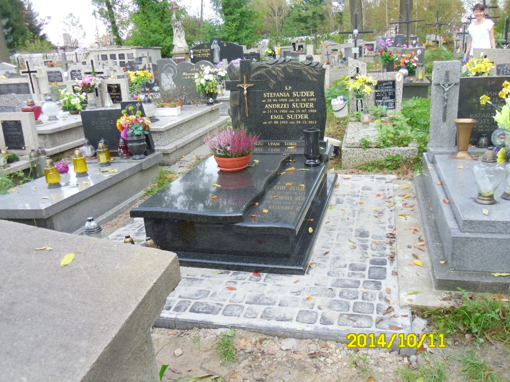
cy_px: 191
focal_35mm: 31
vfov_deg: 45.4
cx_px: 255
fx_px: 457
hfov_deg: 58.4
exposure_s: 1/90
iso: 100
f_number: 3.3
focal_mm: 5.6
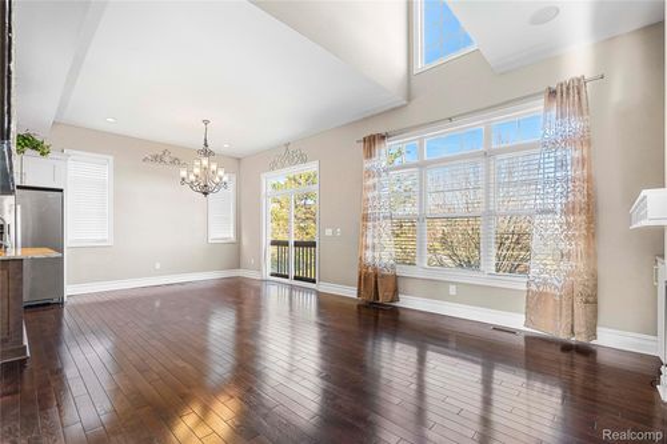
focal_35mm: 16
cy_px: 222
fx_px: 306
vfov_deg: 72.0
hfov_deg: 95.0
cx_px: 334
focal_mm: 16.5
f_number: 8
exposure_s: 1/50
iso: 1600
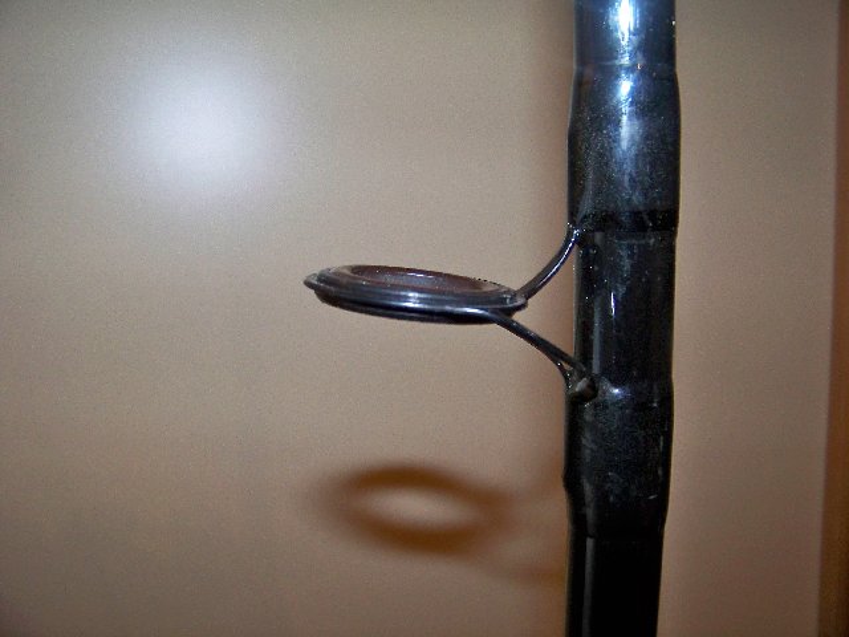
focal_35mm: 33
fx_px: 809
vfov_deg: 42.9
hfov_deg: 55.4
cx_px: 424
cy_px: 318
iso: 200
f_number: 2.8
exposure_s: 1/30
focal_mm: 5.85
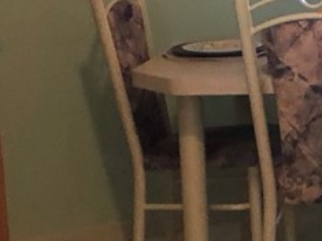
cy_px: 23
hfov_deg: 9.6
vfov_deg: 7.6
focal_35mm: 196
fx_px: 1822
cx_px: 569
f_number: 1.8
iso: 40
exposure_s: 1/15
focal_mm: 3.99
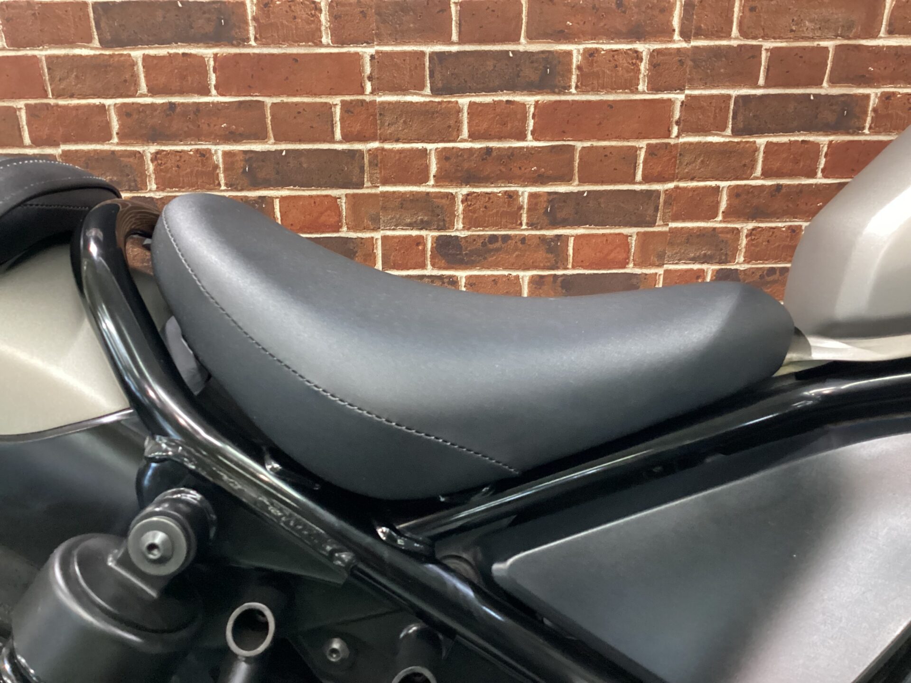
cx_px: 456
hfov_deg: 58.4
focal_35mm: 31
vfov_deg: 45.4
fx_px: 816
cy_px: 342
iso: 400
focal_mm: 3.3
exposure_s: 1/40
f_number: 2.4
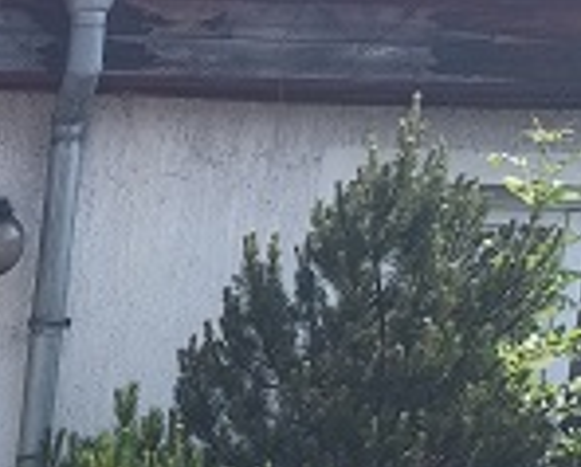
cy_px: 1136
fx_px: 2136
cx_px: -860
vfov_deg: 10.6
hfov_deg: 12.1
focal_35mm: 124
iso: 50
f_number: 1.6
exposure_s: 1/2421
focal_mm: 6.57
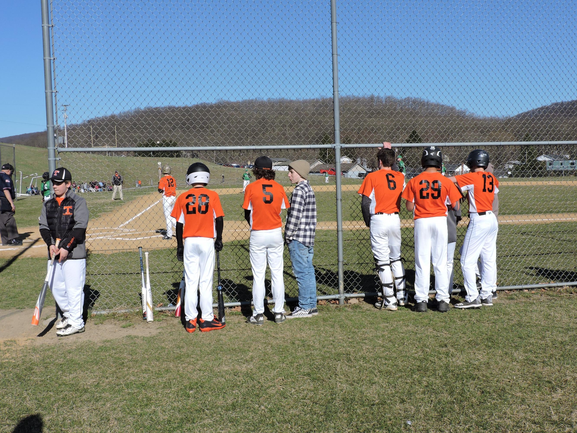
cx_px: 288
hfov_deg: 46.8
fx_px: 667
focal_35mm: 40
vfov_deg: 36.0
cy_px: 216
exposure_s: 1/1250
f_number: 4.2
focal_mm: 7.1
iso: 100
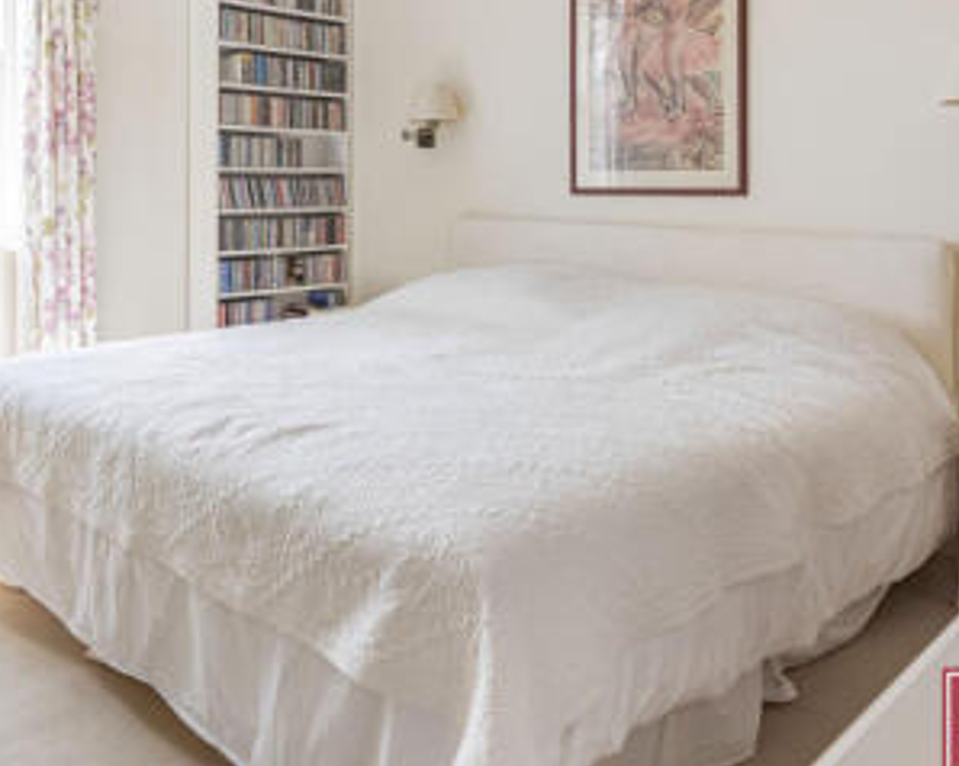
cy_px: 156
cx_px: 248
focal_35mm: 33
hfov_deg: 52.1
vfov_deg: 42.6
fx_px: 936
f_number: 7.1
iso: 500
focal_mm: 16
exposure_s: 1/160
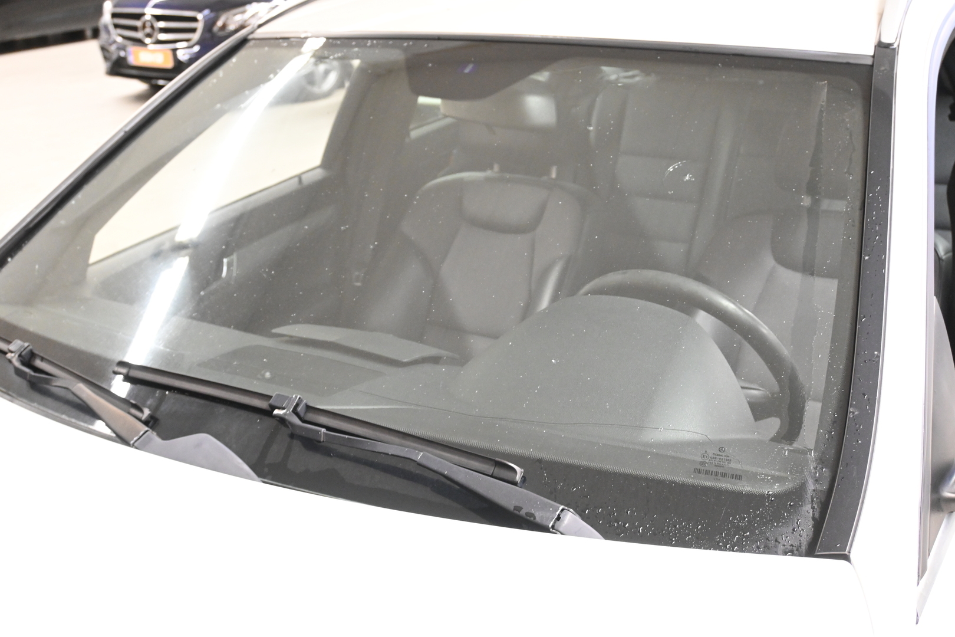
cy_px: 318
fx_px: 1094
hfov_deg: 47.2
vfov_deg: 32.4
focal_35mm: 41
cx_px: 478
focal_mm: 27.5
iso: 2800
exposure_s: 1/40
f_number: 4.5
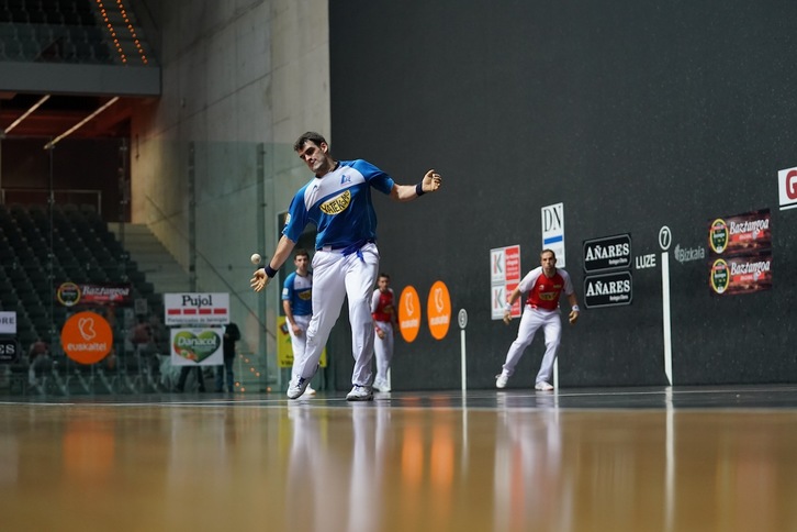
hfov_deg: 25.4
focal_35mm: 80
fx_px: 1771
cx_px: 398
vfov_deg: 17.1
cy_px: 266
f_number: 2.8
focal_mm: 80
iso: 2500
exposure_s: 1/1000
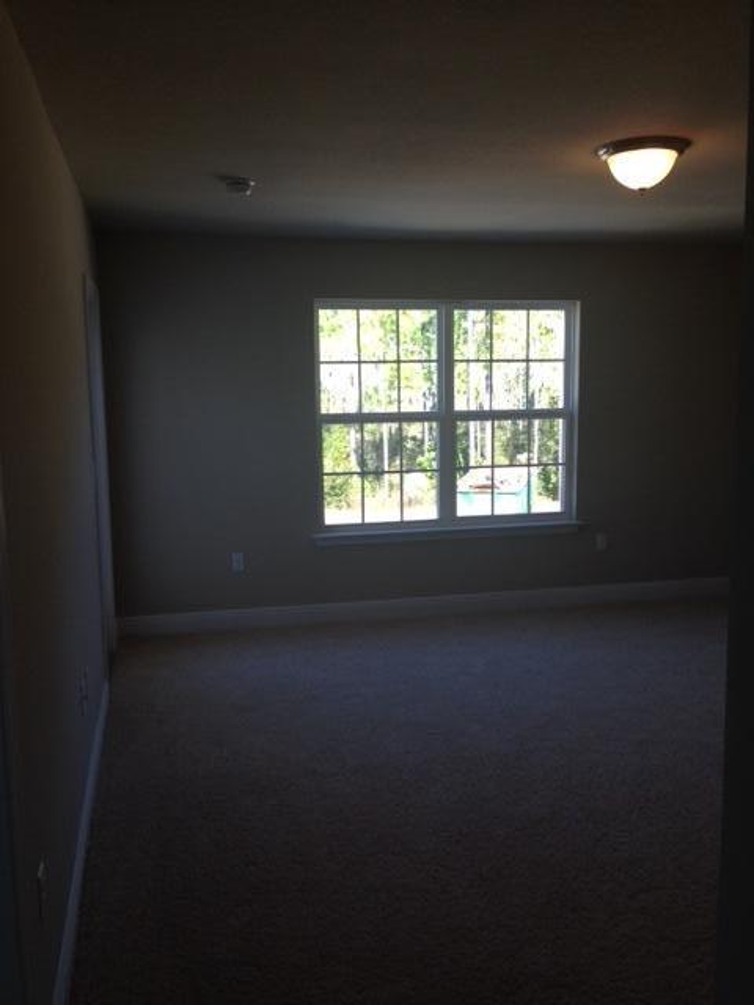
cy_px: 502
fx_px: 958
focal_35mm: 33
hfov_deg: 42.9
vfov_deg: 55.4
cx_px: 377
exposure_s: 1/120
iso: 64
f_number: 2.4
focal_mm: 4.12
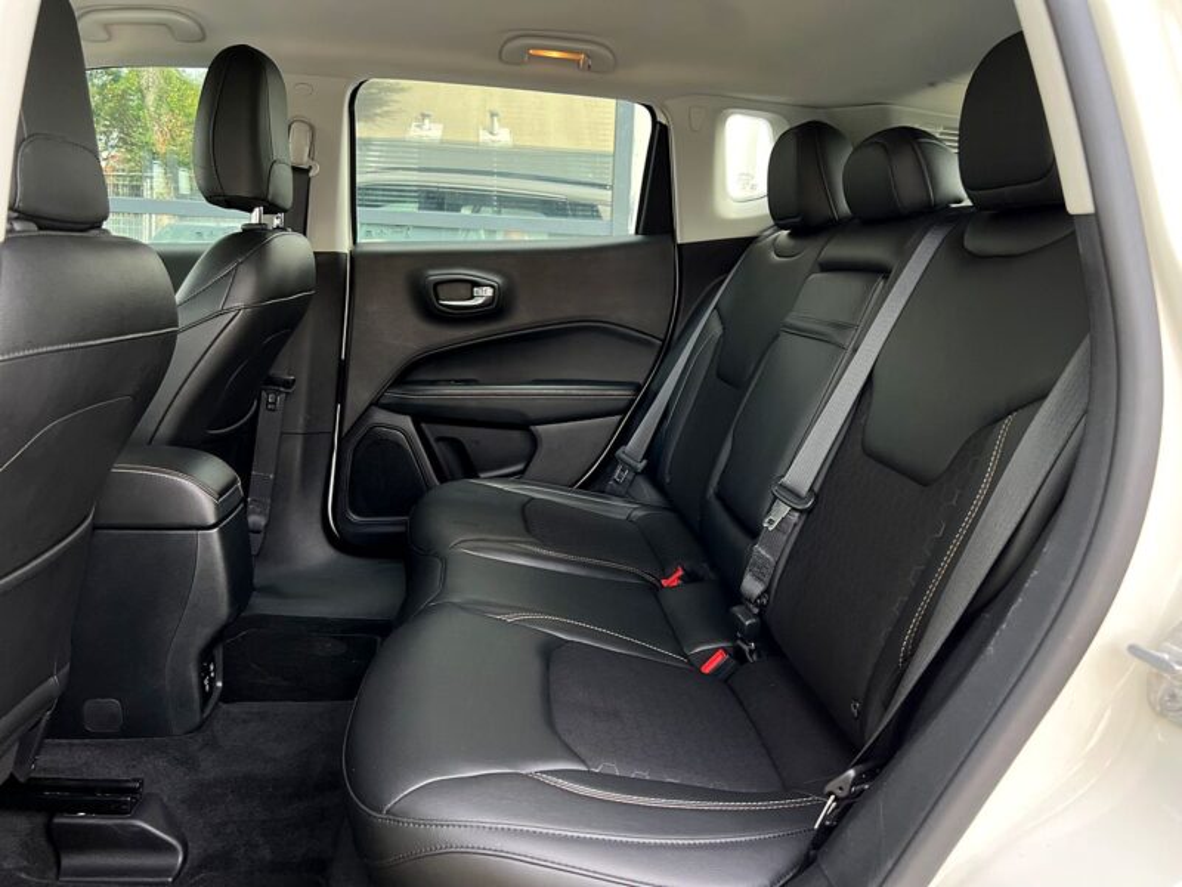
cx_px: 591
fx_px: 888
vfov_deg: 53.1
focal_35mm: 26
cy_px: 444
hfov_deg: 67.3
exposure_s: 1/121
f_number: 1.5
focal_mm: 5.7
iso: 125
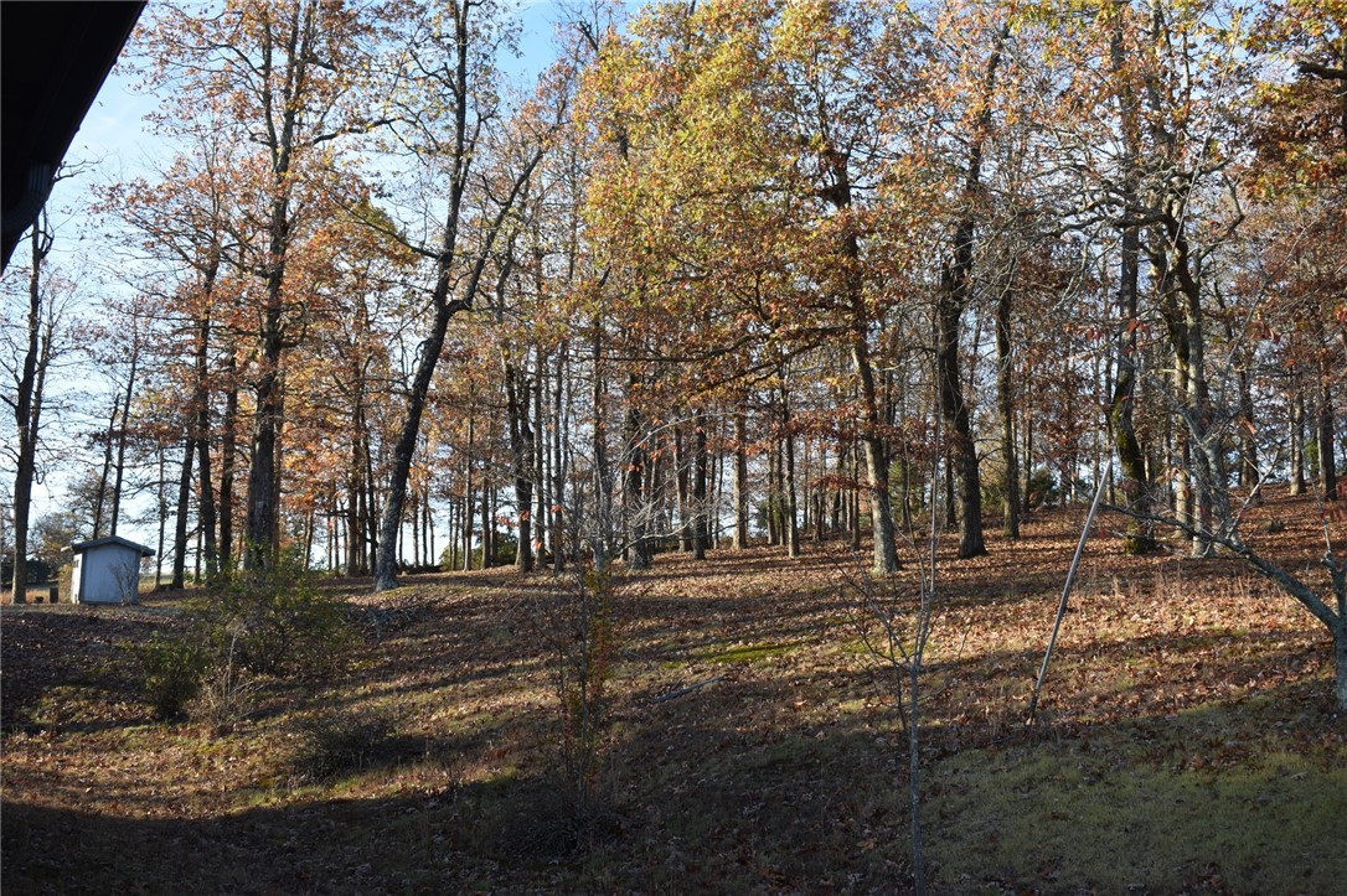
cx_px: 674
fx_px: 1459
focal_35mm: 39
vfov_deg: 34.2
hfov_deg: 49.6
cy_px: 448
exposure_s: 1/250
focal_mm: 26
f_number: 5.6
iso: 200
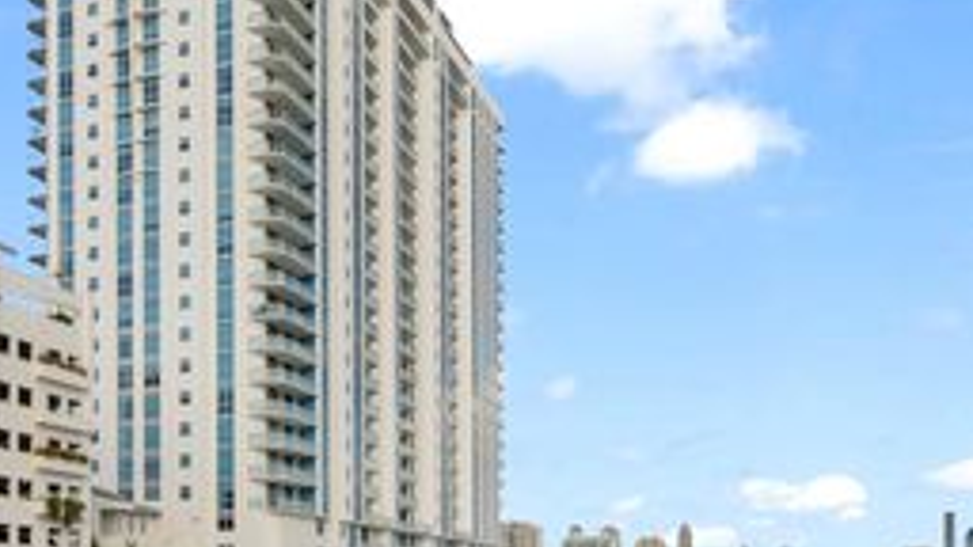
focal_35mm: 45
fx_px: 1149
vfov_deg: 26.8
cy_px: 302
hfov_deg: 45.1
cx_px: 308
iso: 100
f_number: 5
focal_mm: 14.5
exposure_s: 1/400
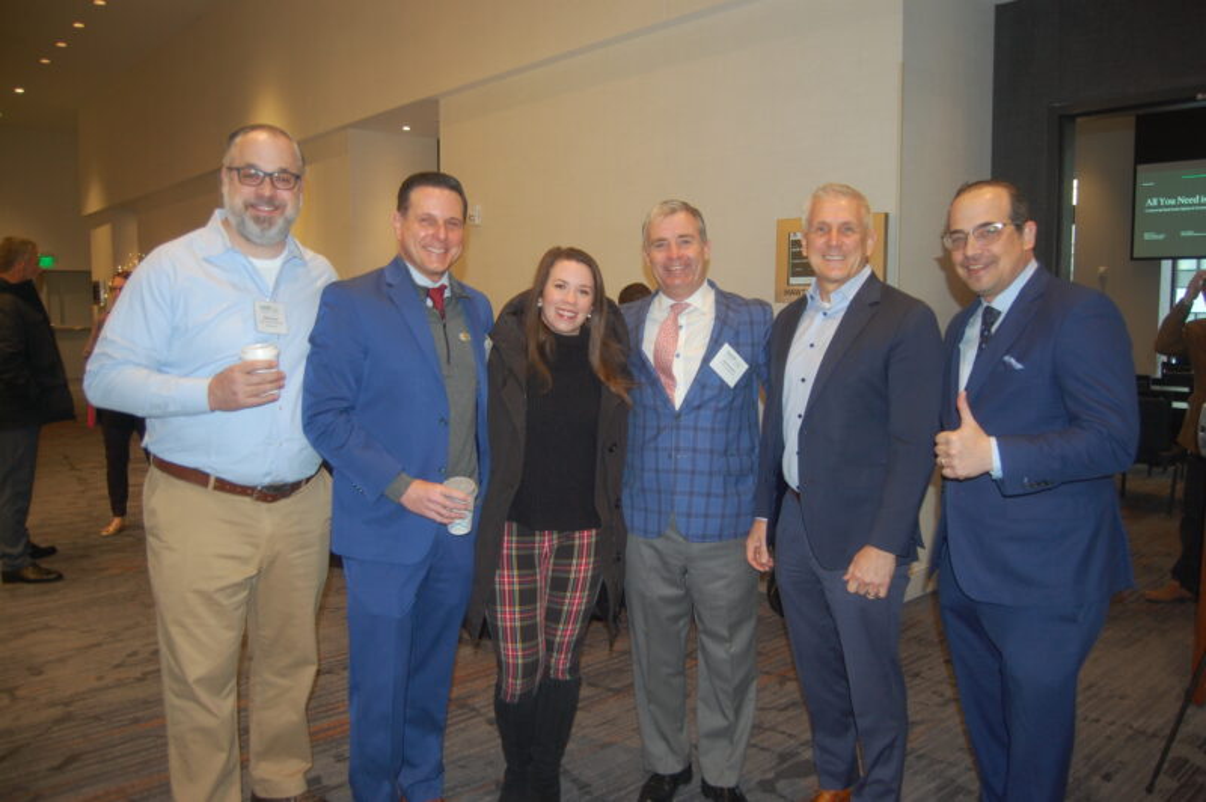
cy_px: 401
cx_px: 603
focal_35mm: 27
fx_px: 904
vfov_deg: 47.9
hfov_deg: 67.4
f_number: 3.5
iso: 400
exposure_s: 1/60
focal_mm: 18
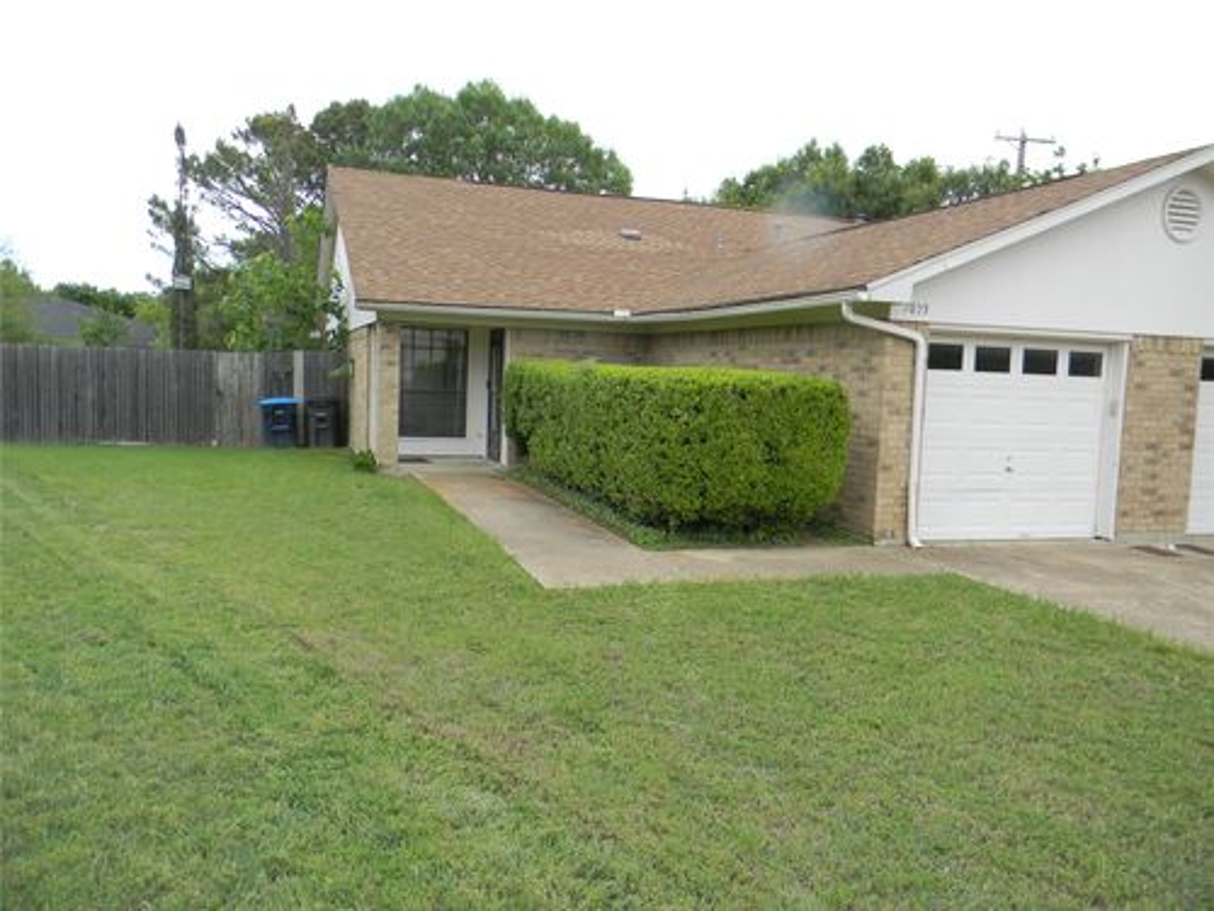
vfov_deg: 49.7
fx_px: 982
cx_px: 607
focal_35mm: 28
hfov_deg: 63.4
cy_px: 456
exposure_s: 1/215
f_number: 3.5
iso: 80
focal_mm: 5
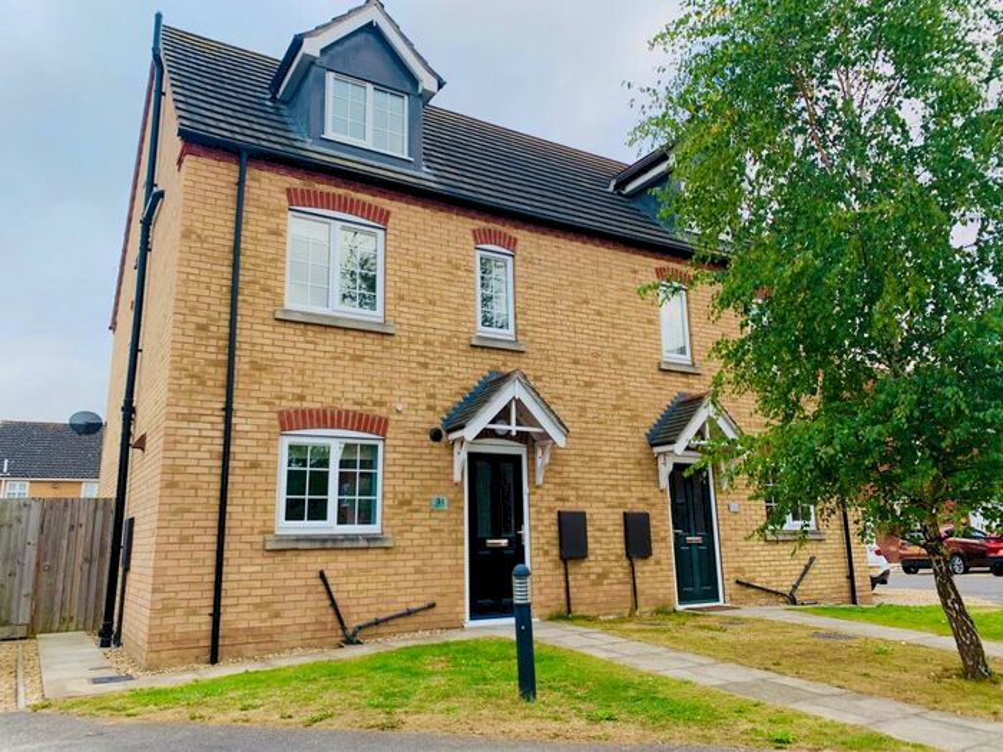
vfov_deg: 53.1
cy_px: 376
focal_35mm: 26
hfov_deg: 67.3
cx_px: 502
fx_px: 753
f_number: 1.8
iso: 25
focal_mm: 4.25
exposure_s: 1/413
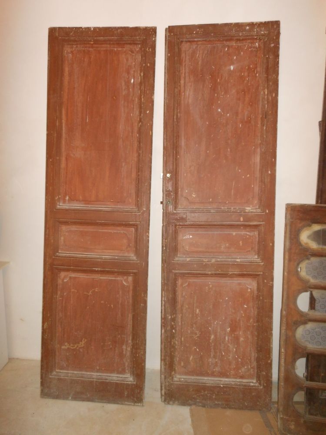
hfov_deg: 54.9
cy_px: 218
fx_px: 314
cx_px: 163
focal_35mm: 25
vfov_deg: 69.4
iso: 250
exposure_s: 1/25
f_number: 3.2
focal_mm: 4.5
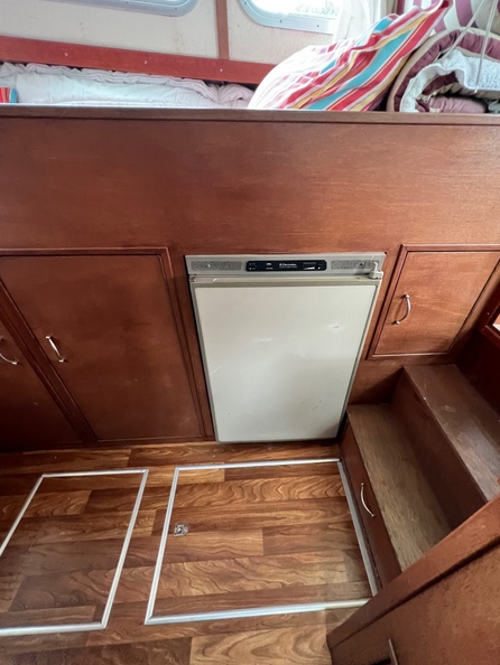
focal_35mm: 14
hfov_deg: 85.6
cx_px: 267
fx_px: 269
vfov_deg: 102.0
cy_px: 336
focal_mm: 1.57
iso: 500
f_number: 1.8
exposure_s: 1/60
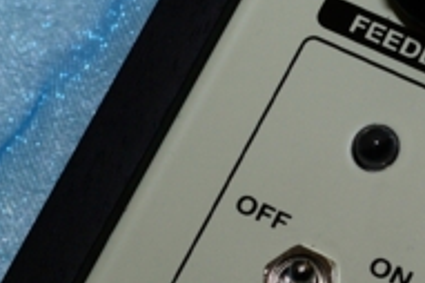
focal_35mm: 281
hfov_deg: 7.2
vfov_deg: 4.9
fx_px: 3311
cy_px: 77
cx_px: 699
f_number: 13
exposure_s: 1/60
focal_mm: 55
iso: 400
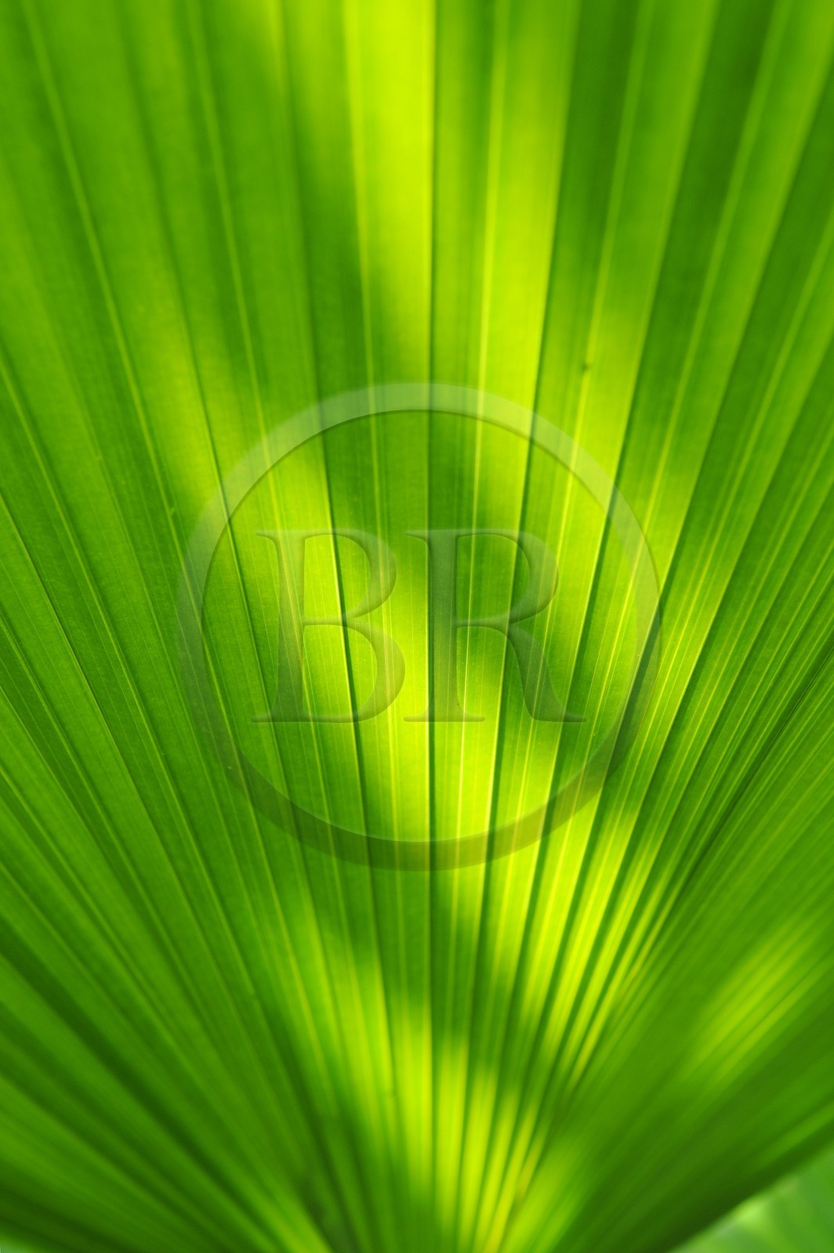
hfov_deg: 22.6
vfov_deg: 33.4
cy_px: 626
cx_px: 417
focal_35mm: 60
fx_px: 2088
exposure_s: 1/60
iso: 400
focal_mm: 60
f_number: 7.1
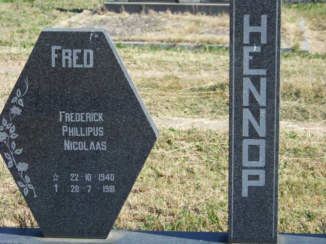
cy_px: 122
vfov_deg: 12.8
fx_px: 1092
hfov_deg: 17.0
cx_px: 163
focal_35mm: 116
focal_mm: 19.3
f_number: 3.2
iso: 64
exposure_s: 1/500
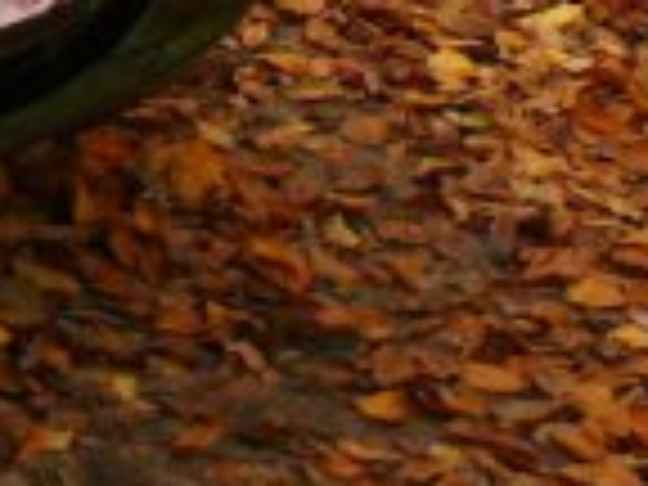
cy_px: -904
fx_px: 5185
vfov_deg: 5.1
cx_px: -1305
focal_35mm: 277
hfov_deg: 6.5
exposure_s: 1/50
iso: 100
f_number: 2.8
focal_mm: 8.3
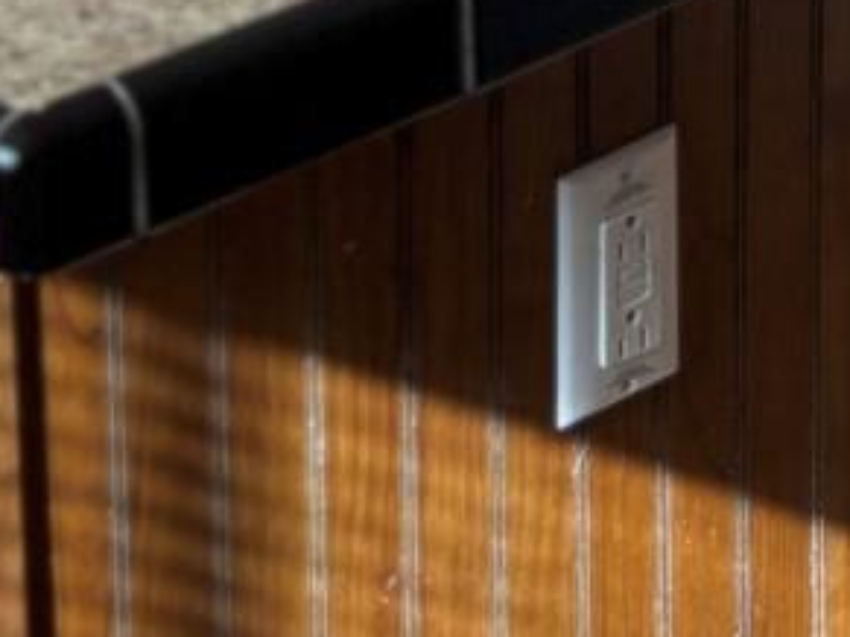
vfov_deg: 9.1
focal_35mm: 143
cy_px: -1023
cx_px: -32
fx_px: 3510
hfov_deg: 13.6
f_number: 1.6
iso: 40
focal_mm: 5.96
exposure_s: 1/182
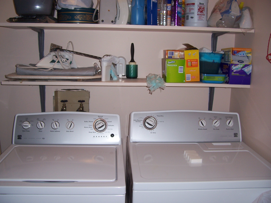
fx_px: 266
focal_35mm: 34
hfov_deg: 54.0
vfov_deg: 41.8
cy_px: 102
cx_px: 136
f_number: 2.7
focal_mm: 5.6
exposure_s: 1/60
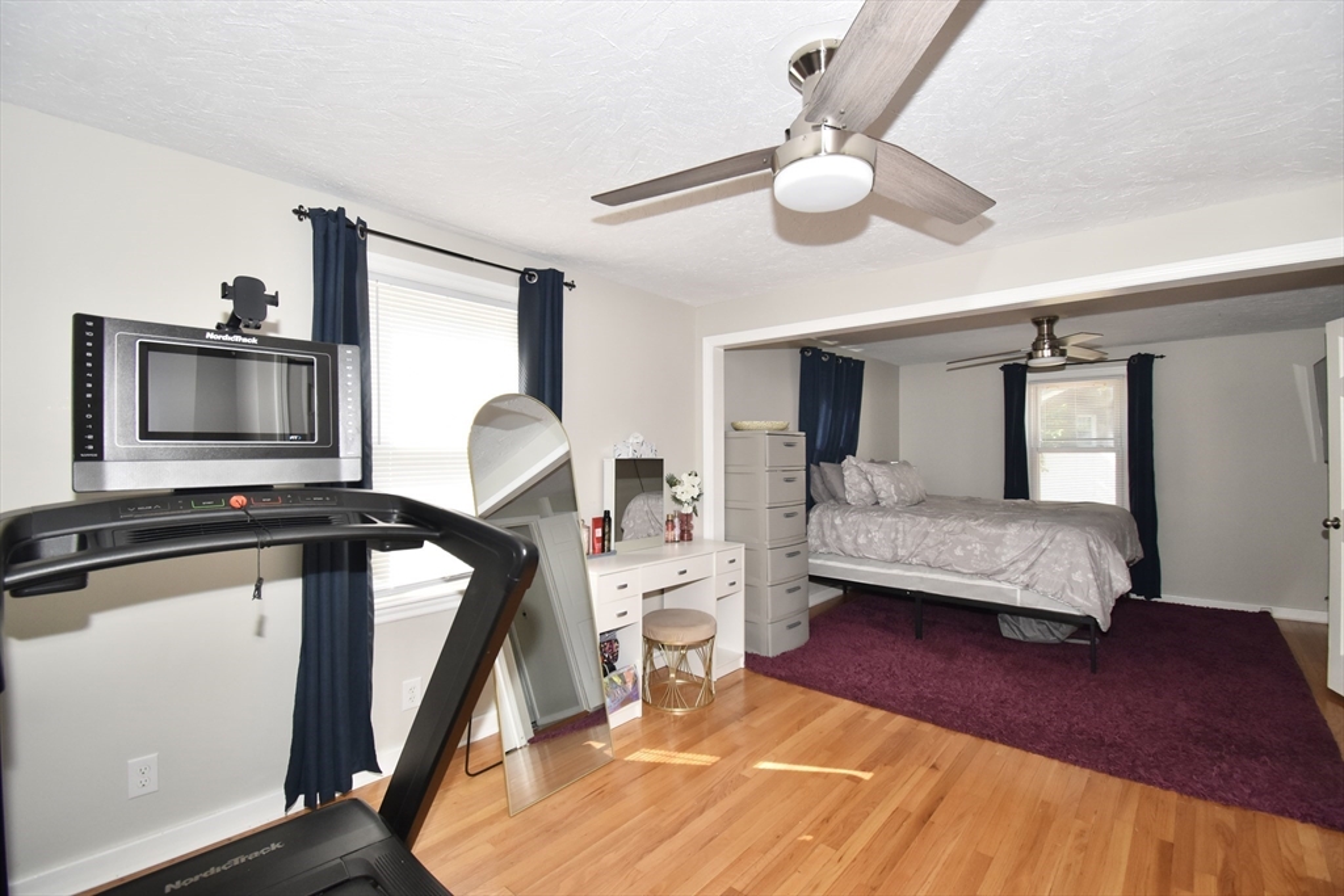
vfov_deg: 77.3
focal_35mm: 15
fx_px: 560
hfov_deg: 100.4
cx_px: 672
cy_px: 448
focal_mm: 10
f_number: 5
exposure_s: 1/200
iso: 640
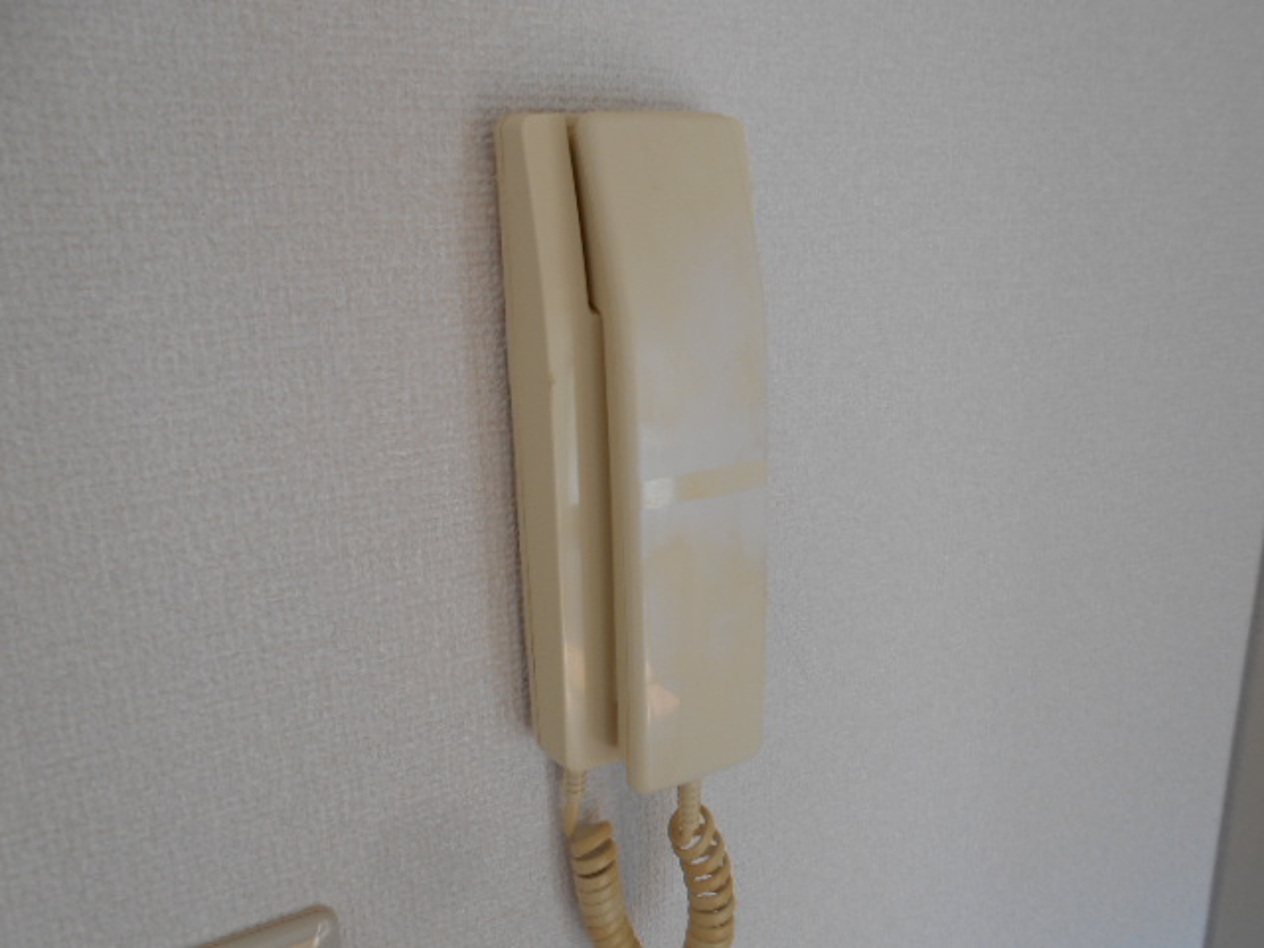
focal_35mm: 26
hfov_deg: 67.3
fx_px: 949
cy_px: 474
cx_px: 632
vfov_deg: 53.1
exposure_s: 1/50
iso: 80
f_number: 3.2
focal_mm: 4.6
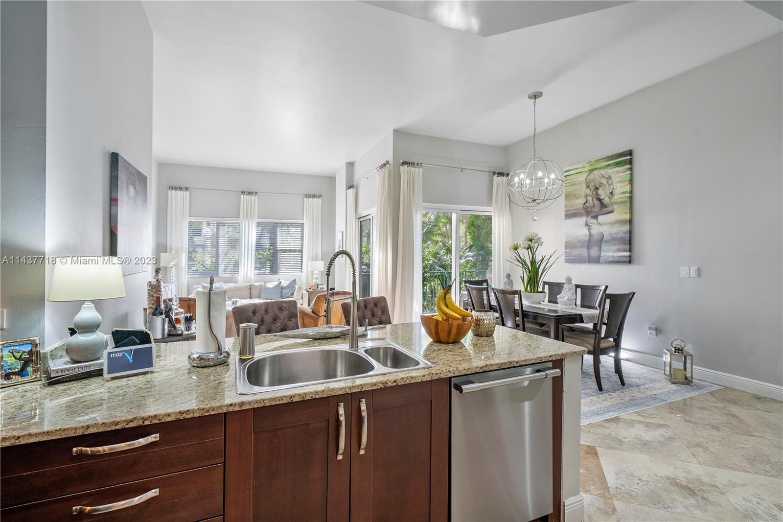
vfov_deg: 73.7
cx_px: 392
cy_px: 261
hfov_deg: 96.7
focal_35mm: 16
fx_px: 348
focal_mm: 16
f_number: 8
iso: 400
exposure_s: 1/13
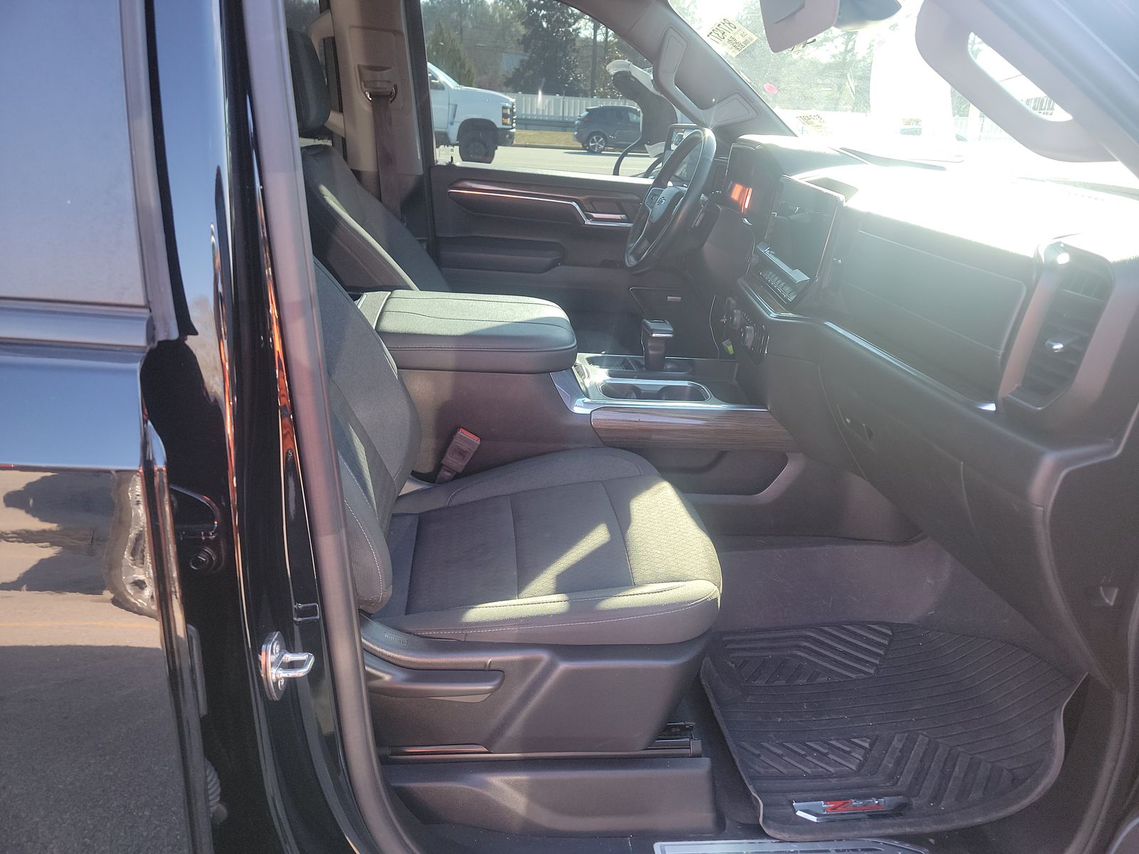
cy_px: 427
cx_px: 570
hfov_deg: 71.6
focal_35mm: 24
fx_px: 790
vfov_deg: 56.8
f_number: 1.8
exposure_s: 1/59
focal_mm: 6.7
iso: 90
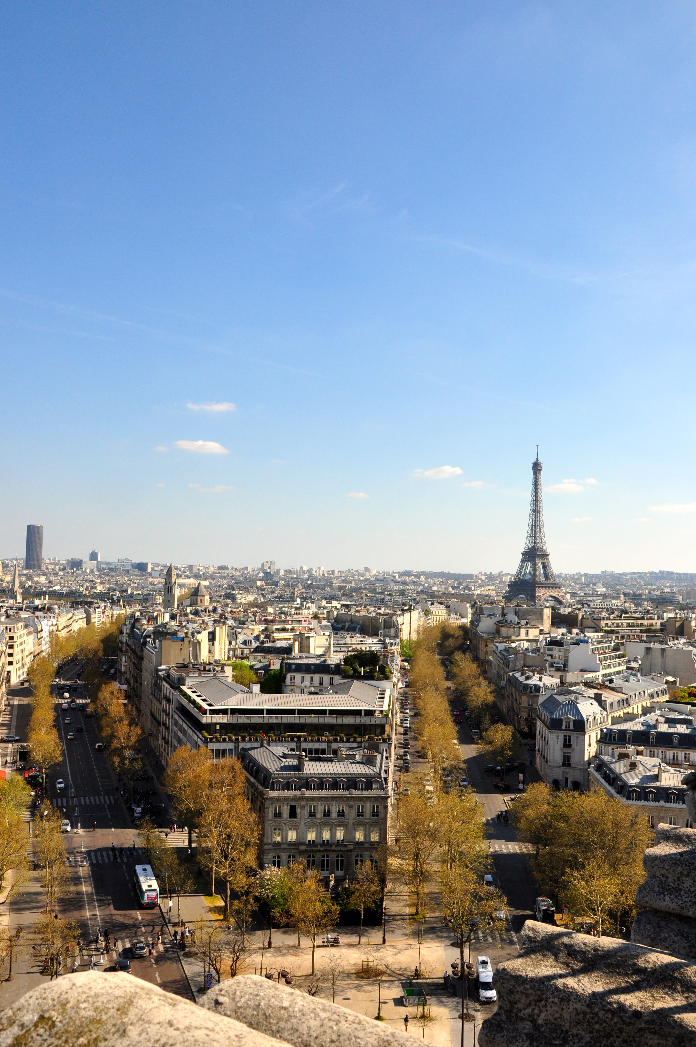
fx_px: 916
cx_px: 348
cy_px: 524
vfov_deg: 59.6
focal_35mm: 32
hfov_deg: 41.6
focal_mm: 21
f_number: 11
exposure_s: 1/500
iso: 400
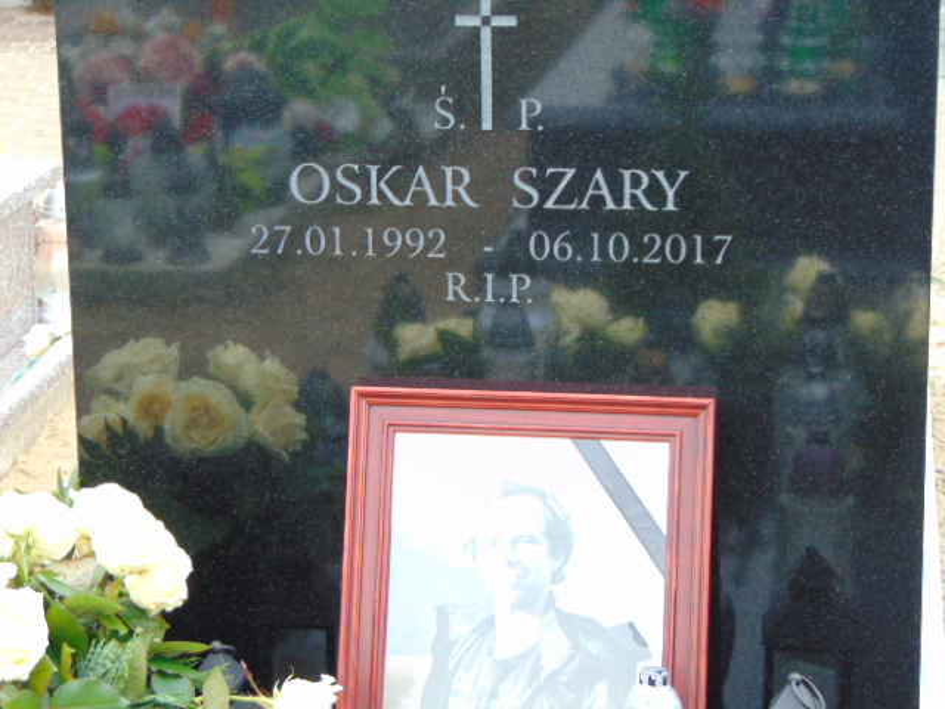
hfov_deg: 18.2
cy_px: 354
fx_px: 2948
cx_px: 472
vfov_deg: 13.7
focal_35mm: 108
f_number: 3.9
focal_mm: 19.4
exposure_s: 1/30
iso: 160
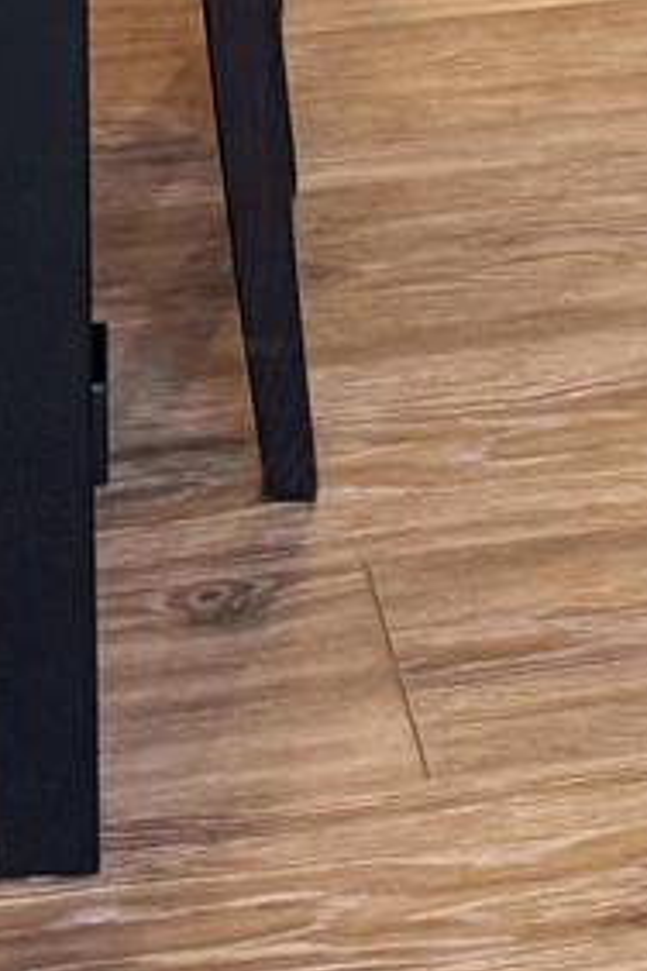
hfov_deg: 7.6
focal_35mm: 181
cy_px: -1608
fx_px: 4879
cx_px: 482
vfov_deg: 9.6
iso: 200
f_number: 1.78
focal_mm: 6.86
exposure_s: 1/60
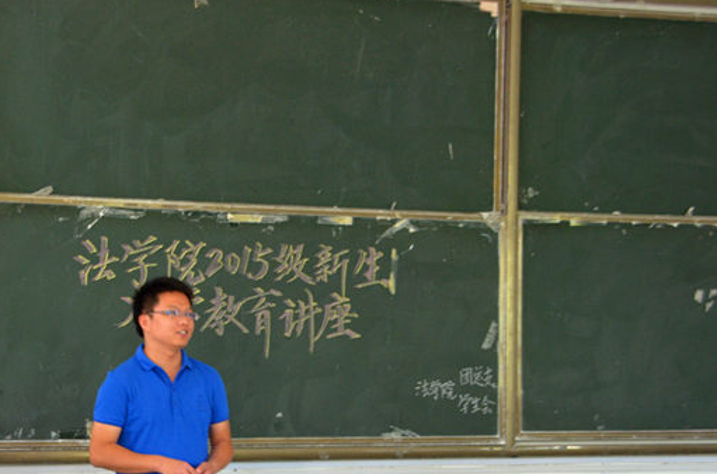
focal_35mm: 94
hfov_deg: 21.6
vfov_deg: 14.4
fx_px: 1868
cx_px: 195
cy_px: 353
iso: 450
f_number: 4.8
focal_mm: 40
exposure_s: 1/20
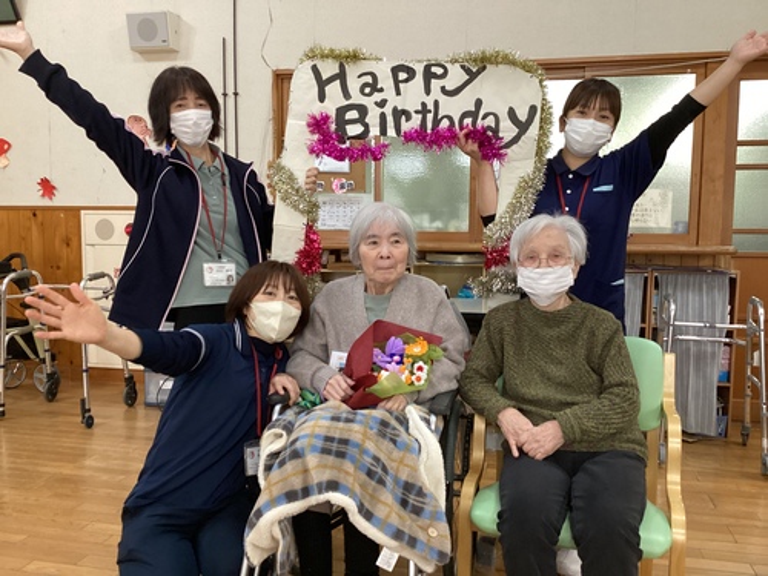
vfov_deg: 45.4
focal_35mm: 31
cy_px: 288
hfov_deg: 58.4
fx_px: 688
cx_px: 384
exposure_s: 1/40
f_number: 2.4
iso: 320
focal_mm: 3.3
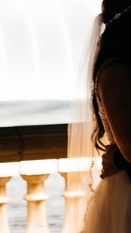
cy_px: 109
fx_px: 940
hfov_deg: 7.9
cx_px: 175
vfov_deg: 14.1
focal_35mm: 152
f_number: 2
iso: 800
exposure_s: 1/30
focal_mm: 50
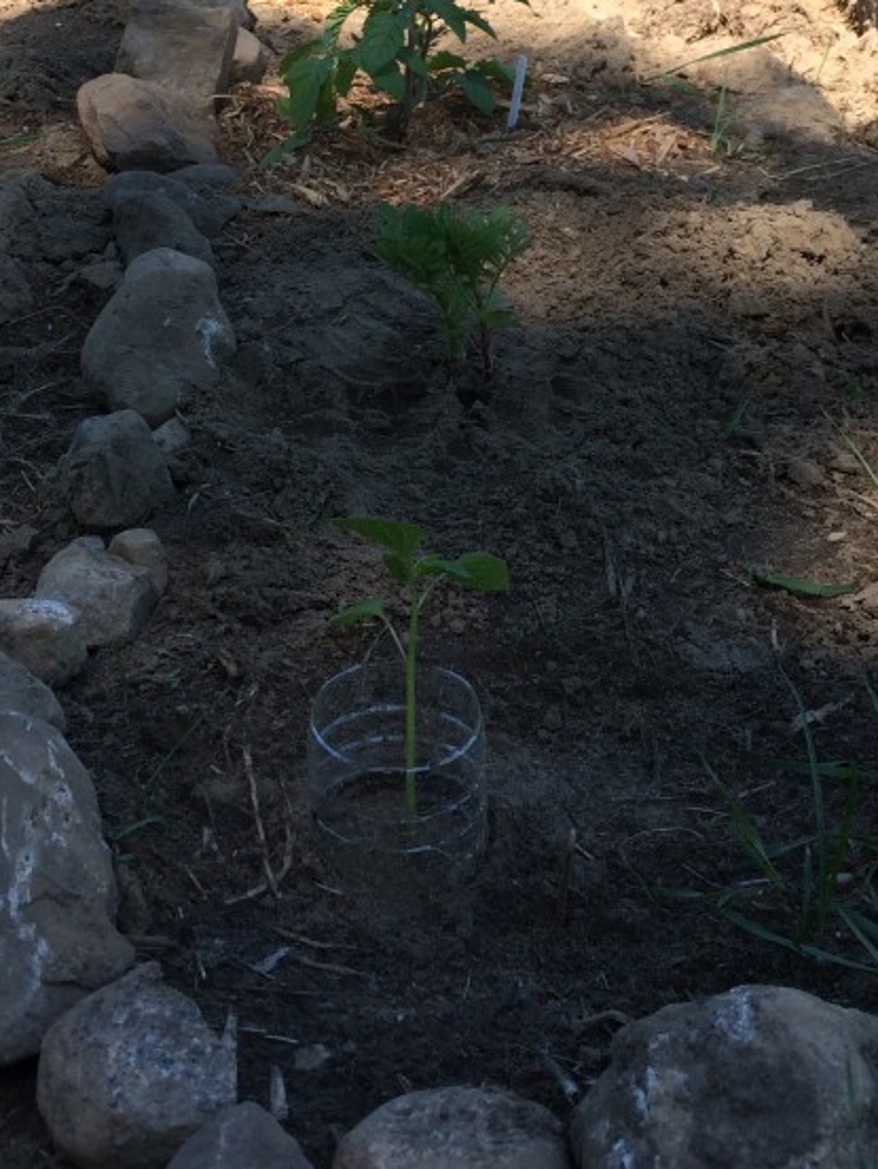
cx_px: 434
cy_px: 347
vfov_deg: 36.3
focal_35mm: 52
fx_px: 1758
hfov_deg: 28.0
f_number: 2.2
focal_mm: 4.15
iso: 32
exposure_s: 1/1001
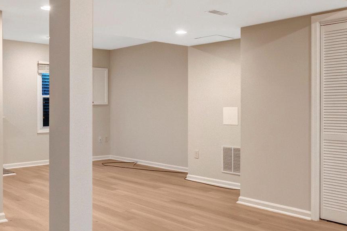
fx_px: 366
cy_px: 112
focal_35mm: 38
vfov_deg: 35.1
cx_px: 139
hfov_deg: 50.4
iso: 1250
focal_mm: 16
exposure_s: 1/20
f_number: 8
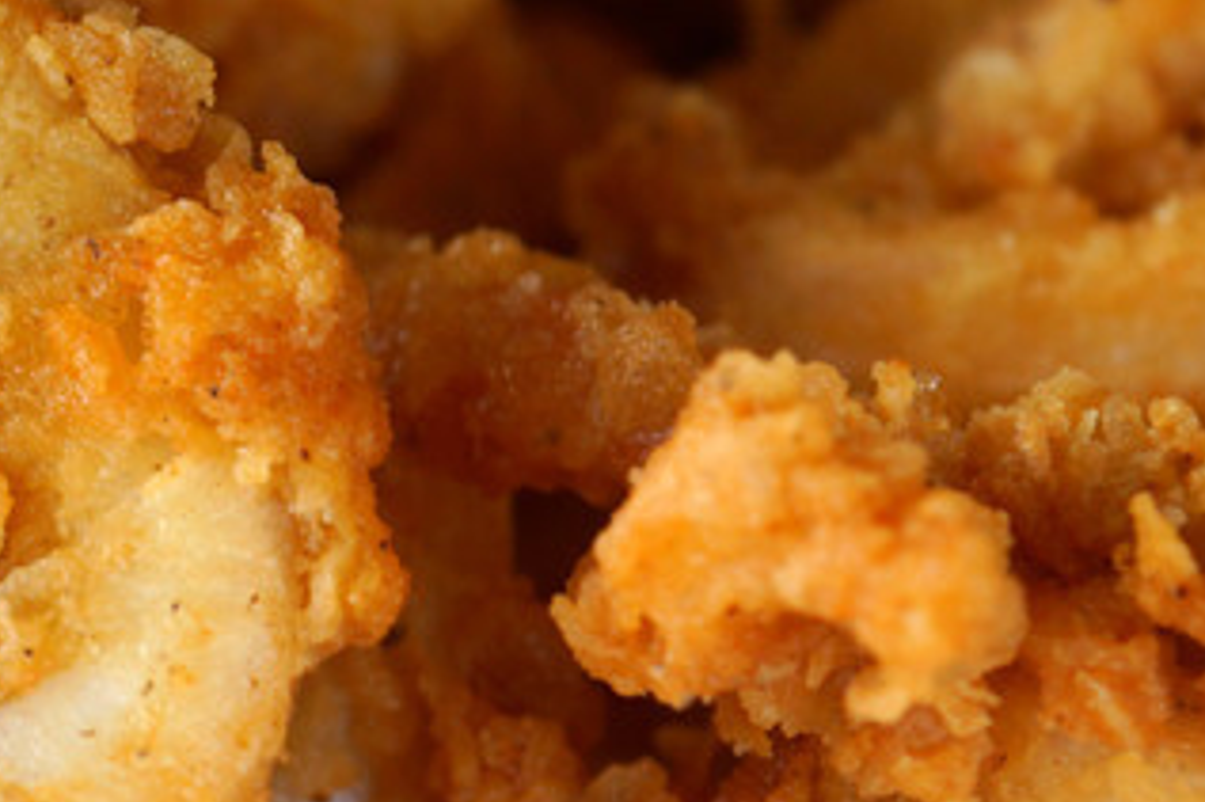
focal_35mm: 387
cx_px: -302
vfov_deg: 3.5
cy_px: 350
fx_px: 12946
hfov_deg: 5.3
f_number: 8
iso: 100
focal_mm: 80
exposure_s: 1/40
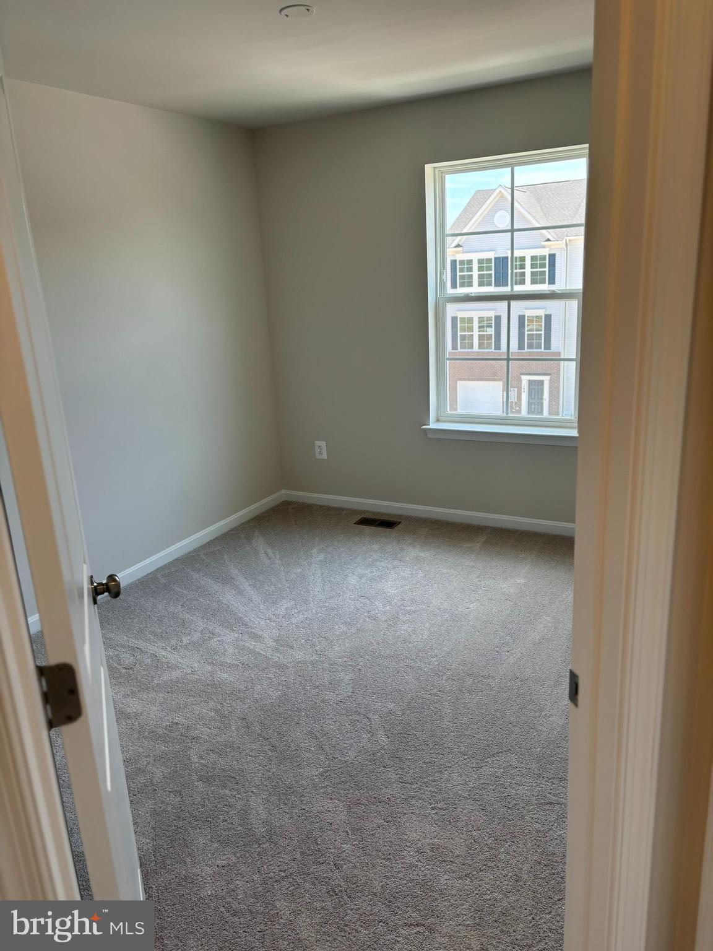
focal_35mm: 26
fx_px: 714
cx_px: 356
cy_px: 476
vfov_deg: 67.3
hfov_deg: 53.1
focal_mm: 5.96
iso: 50
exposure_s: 1/164
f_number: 1.6
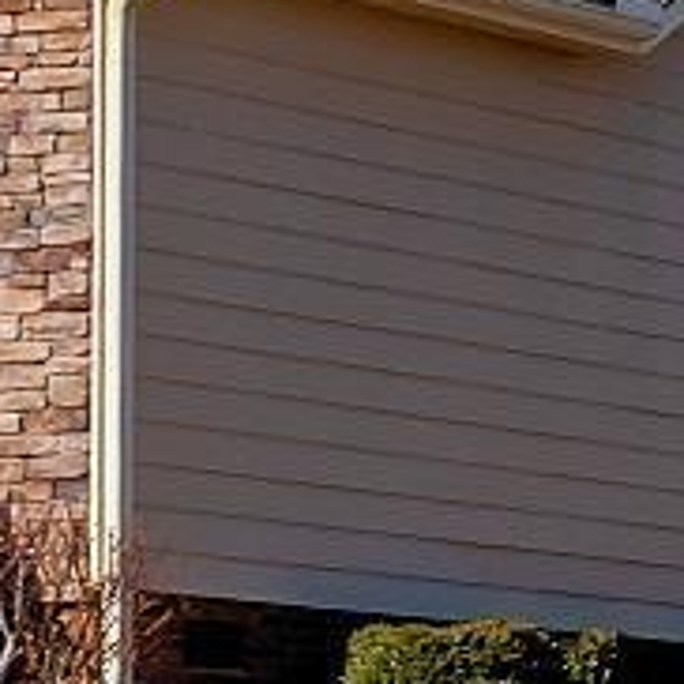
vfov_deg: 5.2
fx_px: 7534
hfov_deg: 4.8
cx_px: 2462
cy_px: -70
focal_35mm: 337
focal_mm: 24
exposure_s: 1/3200
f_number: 7.1
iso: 320
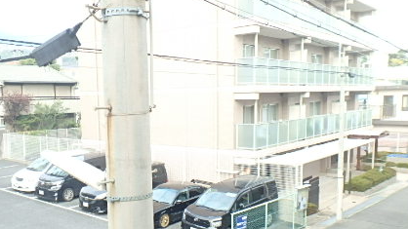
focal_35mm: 40
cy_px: 175
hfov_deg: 50.0
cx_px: 153
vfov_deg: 29.2
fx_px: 433
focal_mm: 4.2
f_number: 3.9
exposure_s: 1/100
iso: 125
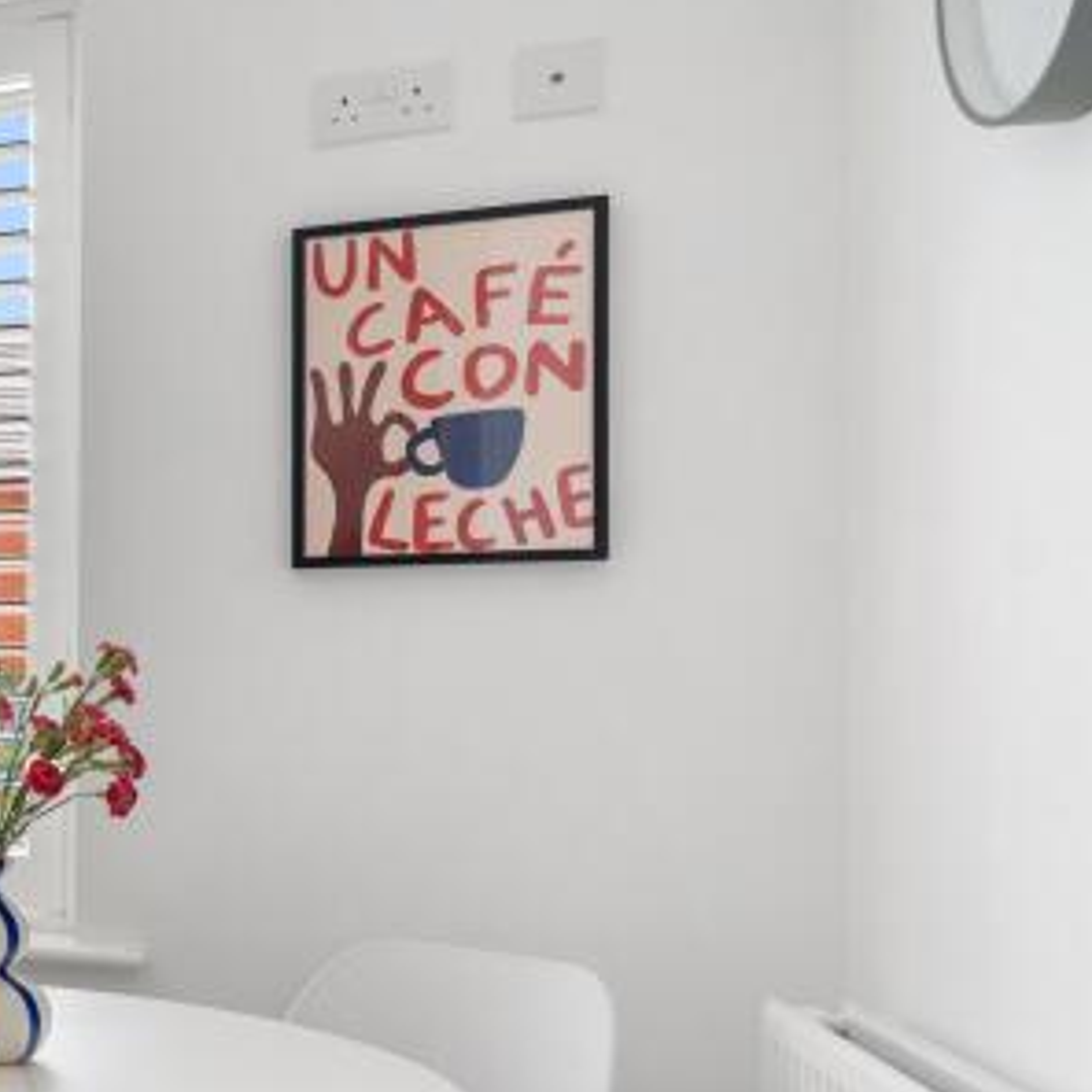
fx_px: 1677
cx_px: -612
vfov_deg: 35.8
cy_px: 706
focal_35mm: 47
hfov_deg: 25.4
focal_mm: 16
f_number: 8
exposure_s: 1/1.67
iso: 320
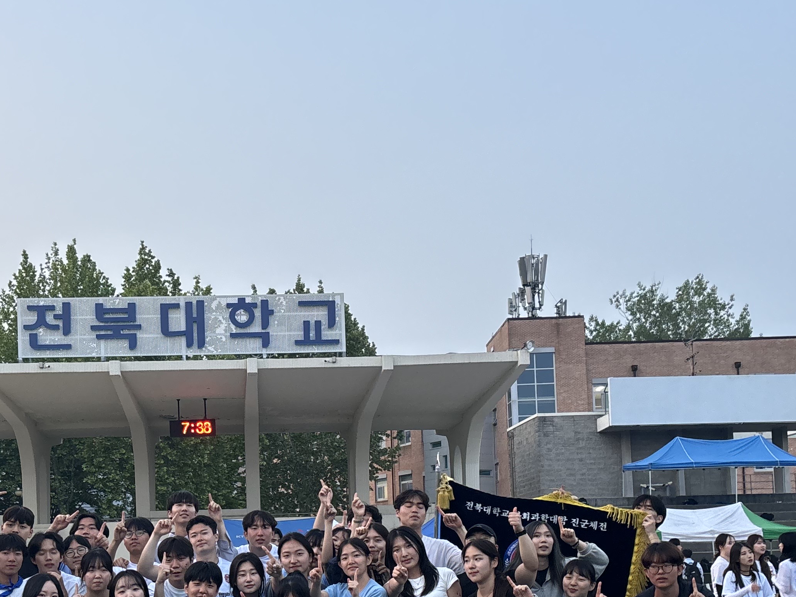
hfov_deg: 37.2
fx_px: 1173
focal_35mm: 51
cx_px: 278
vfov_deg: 28.0
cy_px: 478
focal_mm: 5.96
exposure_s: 1/83
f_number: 1.6
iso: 125
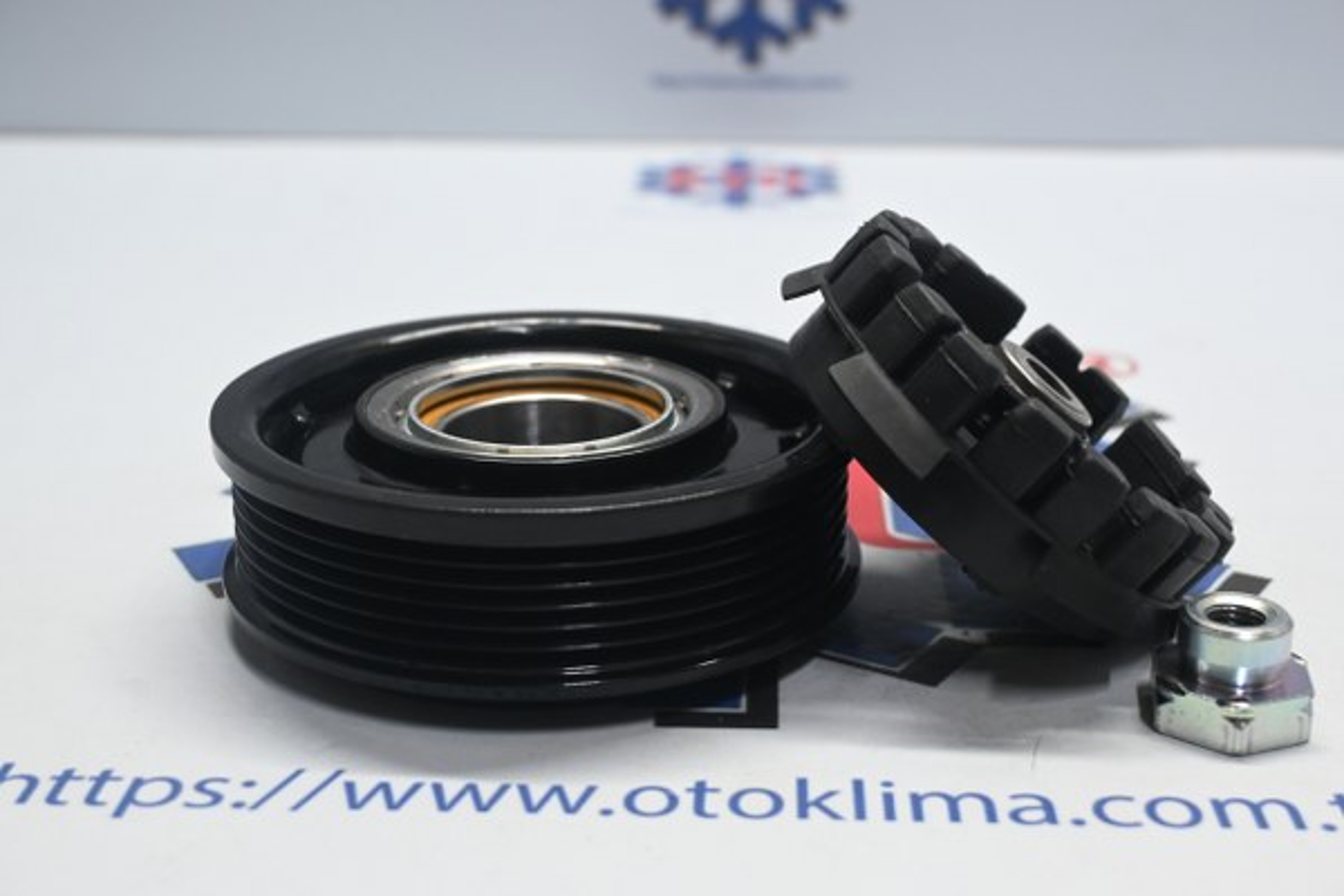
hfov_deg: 40.0
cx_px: 672
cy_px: 448
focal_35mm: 50
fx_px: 1848
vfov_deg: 27.3
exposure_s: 1/50
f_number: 5
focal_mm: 33
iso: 800
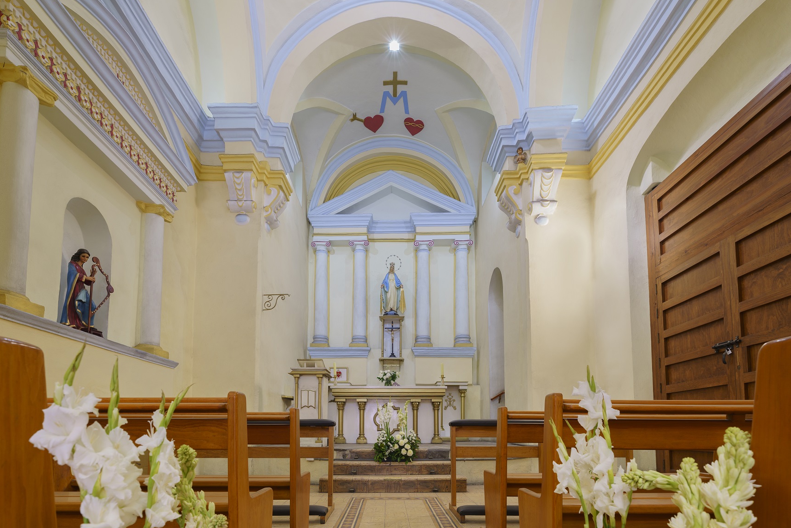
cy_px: 297
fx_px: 308
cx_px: 386
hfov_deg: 104.2
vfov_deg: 80.9
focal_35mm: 14
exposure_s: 1/2.5
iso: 100
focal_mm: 12
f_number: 5.6
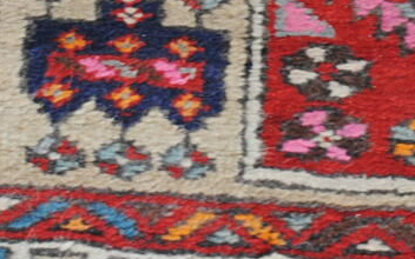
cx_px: 140
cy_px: 95
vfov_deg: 6.0
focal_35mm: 219
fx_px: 2477
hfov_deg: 9.6
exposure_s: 1/30
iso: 200
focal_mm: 26
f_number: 4.2
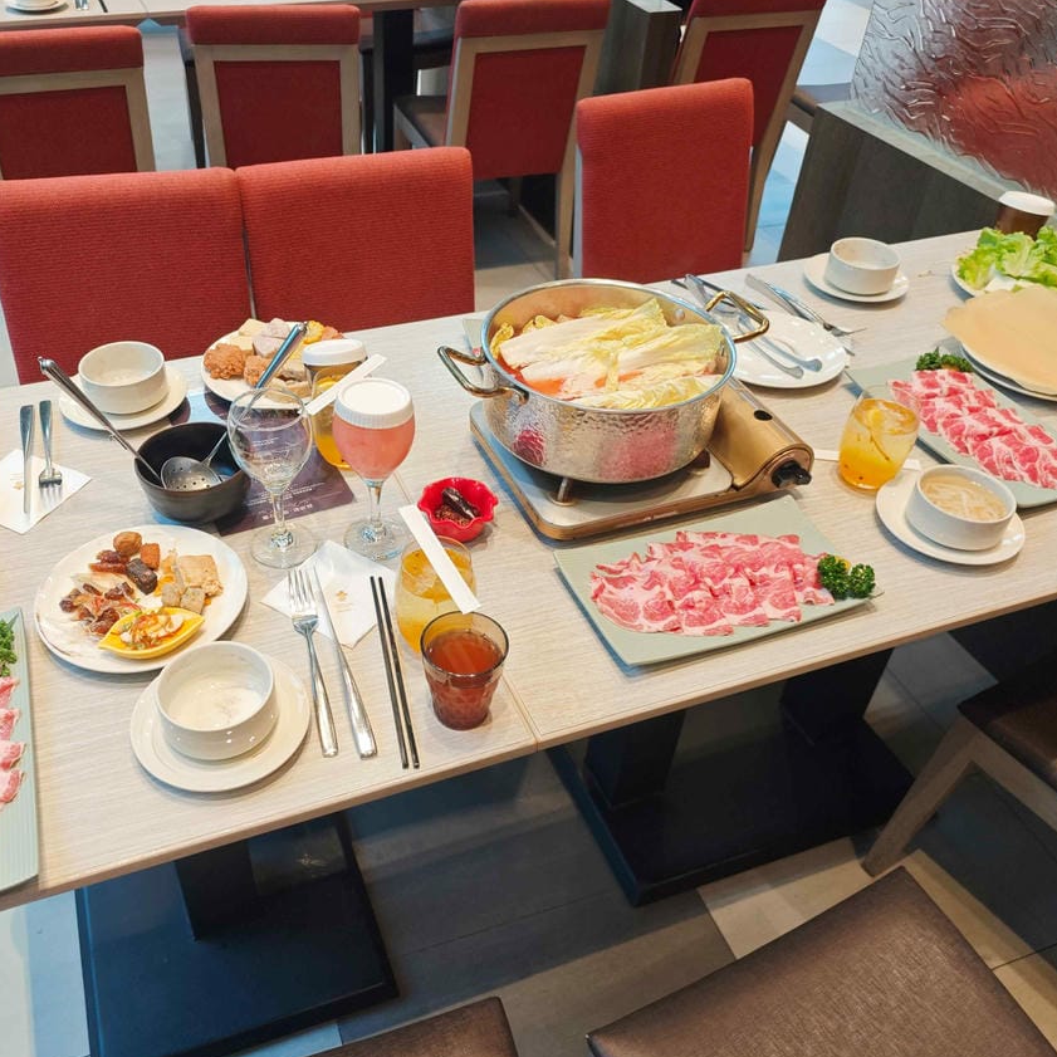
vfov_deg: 55.6
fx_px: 1002
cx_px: 463
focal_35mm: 29
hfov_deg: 55.5
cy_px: 534
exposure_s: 1/60
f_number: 2
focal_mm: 8.72
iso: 160
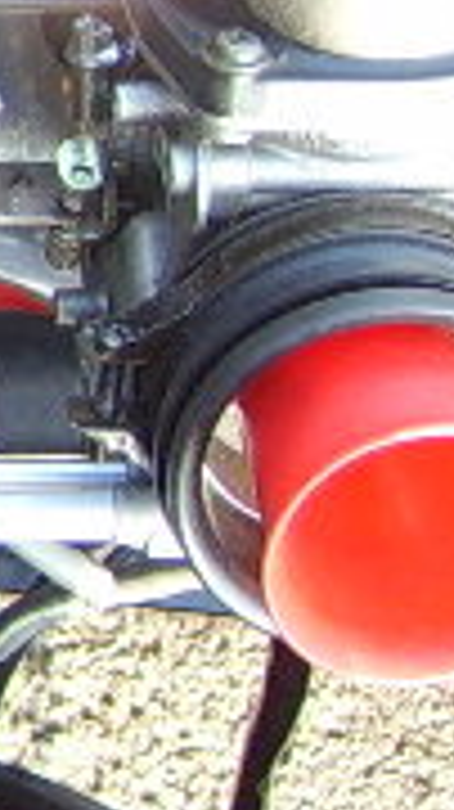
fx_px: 2573
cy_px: -40
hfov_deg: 9.1
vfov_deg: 17.4
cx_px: -602
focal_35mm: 120
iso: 100
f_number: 2.7
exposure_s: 1/50
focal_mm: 8.13
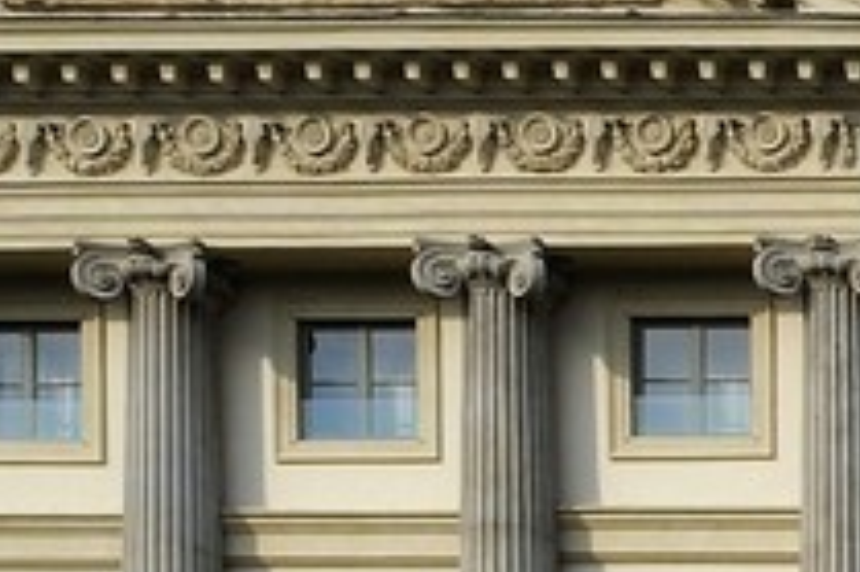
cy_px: 930
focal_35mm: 184
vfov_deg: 7.3
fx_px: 4392
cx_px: 2790
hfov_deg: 8.7
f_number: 11
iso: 200
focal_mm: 24
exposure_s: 1/200
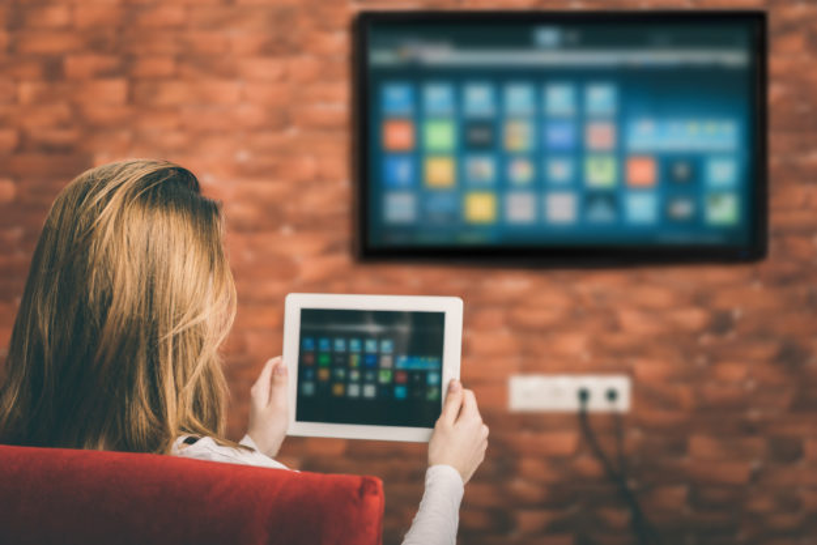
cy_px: 272
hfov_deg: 28.8
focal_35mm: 70
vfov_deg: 19.5
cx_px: 408
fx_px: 1589
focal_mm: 70
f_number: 4
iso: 100
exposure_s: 1/200
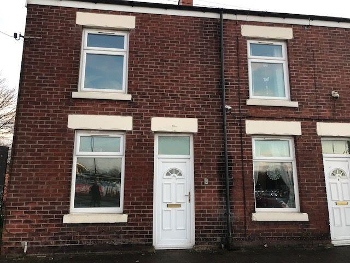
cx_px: 175
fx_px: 283
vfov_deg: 49.7
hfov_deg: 63.4
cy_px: 132
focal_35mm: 28
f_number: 1.8
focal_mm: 3.99
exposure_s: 1/100
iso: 25
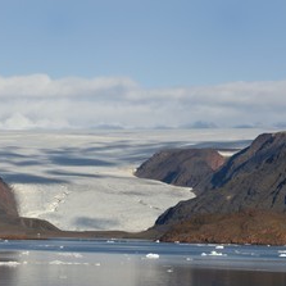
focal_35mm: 320
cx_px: 50
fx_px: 2991
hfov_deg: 5.5
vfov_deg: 5.5
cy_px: 158
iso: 200
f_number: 18
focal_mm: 200
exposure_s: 1/250
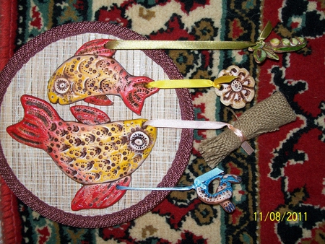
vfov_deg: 32.2
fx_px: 423
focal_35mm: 45
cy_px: 122
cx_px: 162
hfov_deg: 42.1
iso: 80
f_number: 3
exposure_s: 1/40
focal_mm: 7.6
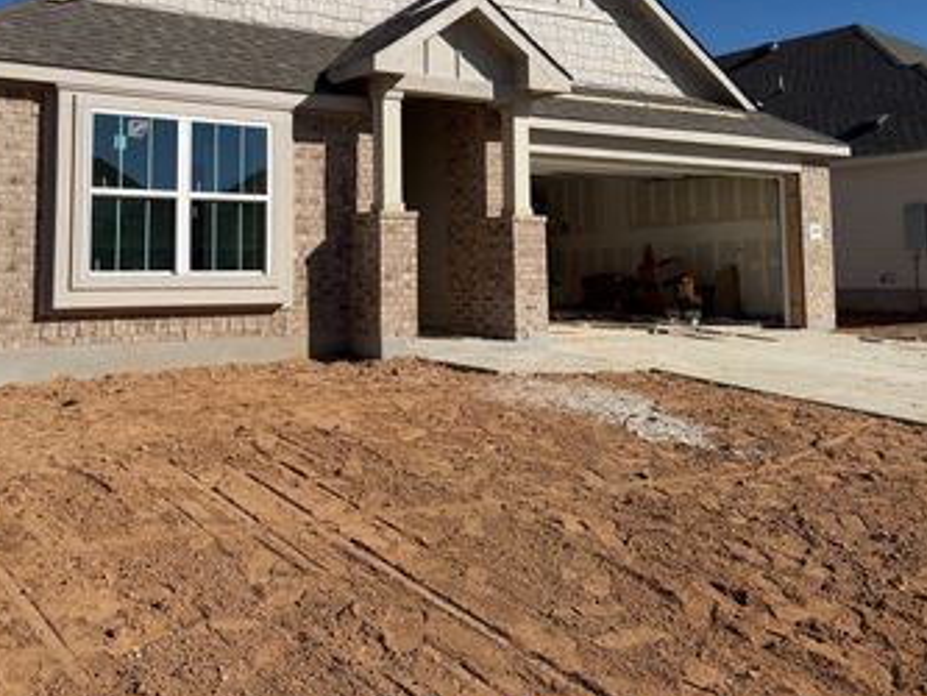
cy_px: 191
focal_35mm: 36
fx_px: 964
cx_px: 345
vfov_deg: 38.8
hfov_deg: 50.8
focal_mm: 6.76
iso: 80
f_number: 1.78
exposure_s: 1/9091
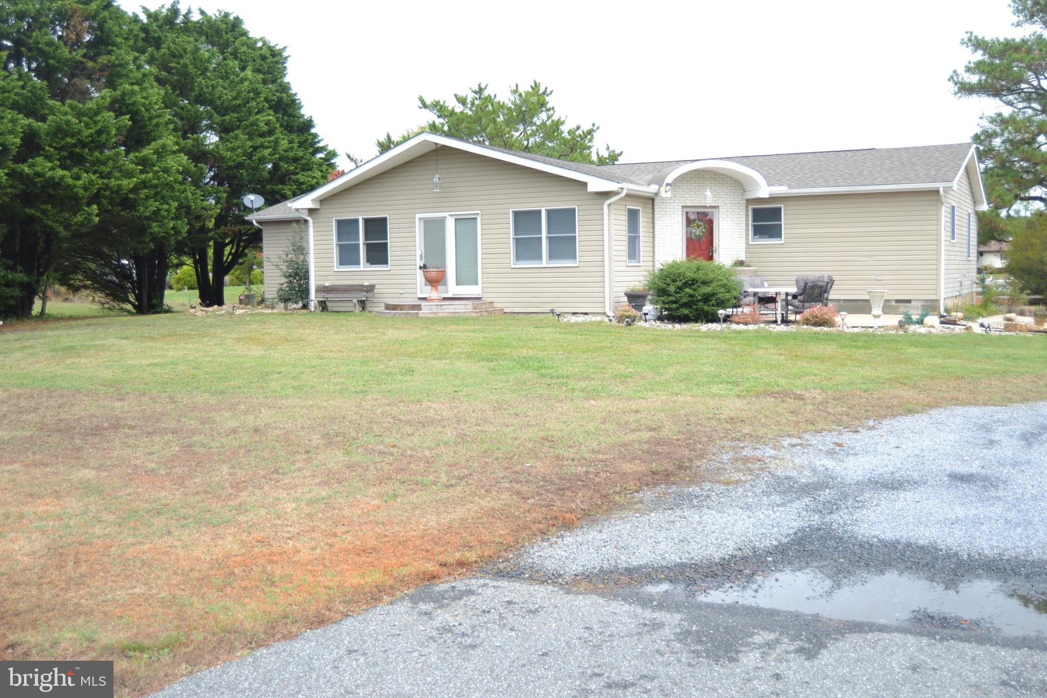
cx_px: 524
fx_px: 1047
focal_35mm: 36
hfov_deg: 53.1
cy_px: 349
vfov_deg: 36.9
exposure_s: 1/250
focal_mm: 24
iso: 100
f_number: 8
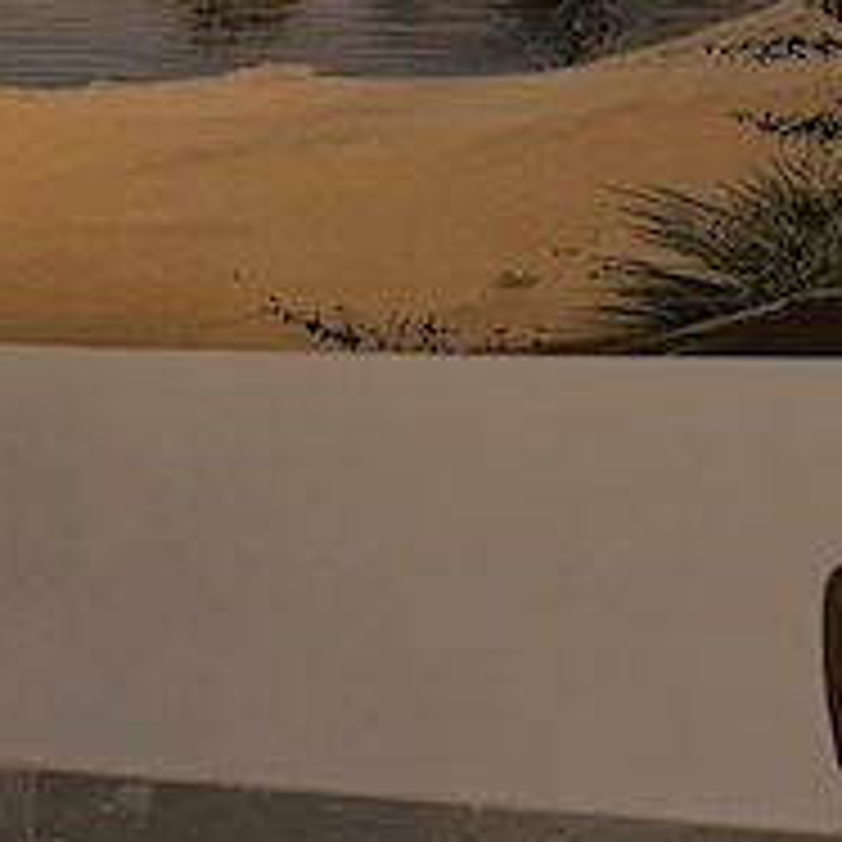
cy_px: 385
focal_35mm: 131
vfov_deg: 13.3
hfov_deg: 13.1
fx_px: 3605
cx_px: -90
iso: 64
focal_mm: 5.7
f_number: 1.5
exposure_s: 1/4
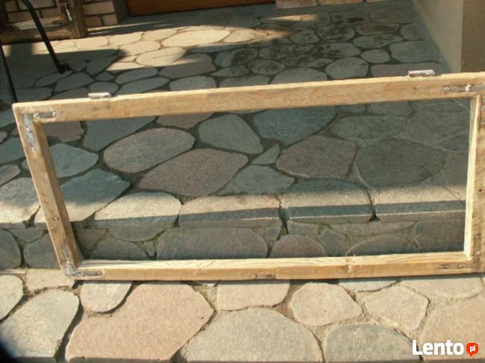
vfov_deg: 40.7
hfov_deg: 52.6
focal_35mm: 35
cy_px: 182
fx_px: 490
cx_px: 242
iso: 50
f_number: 5
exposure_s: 1/125
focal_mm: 5.86
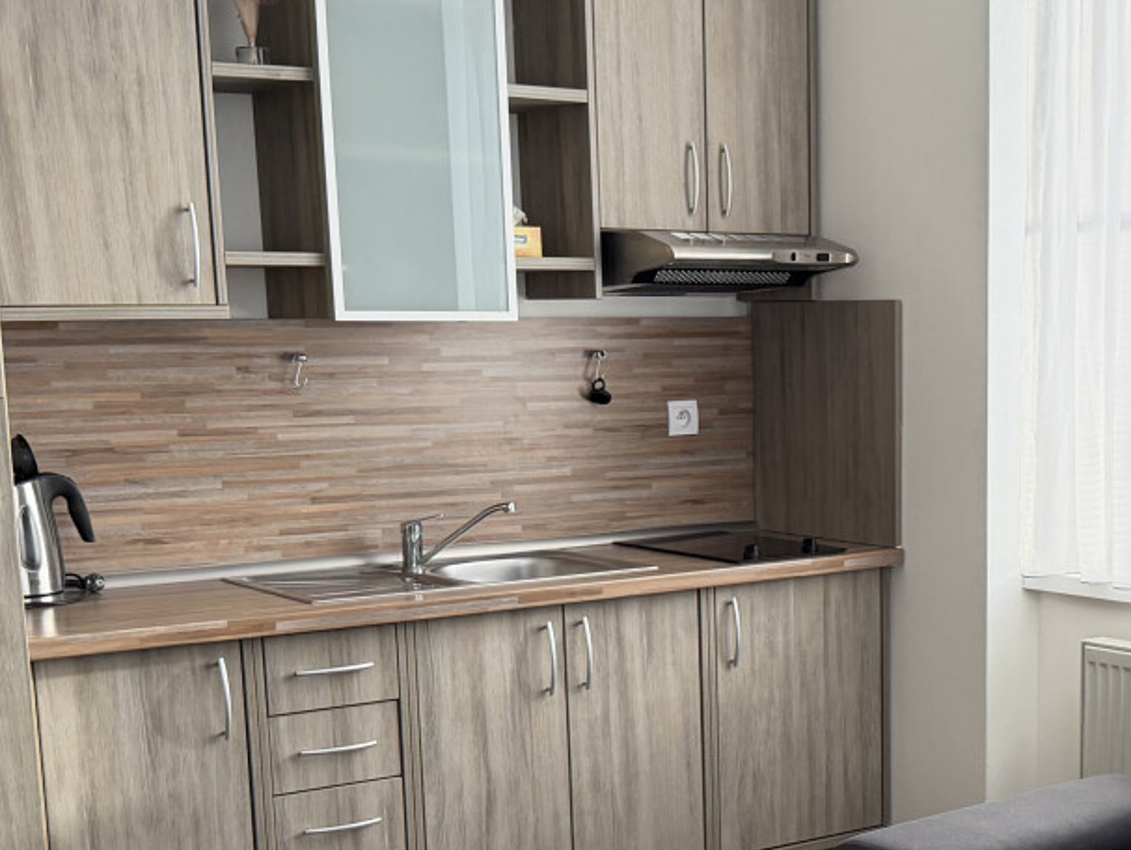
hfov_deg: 31.2
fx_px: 1994
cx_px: 831
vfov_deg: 23.6
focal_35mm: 61
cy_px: 699
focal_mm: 6.76
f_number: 1.78
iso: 200
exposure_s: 1/73
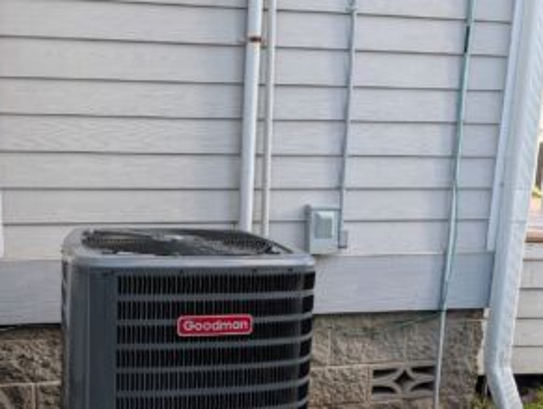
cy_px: 221
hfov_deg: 54.1
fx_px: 518
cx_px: 179
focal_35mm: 33
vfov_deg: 43.0
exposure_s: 1/213
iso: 34
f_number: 1.68
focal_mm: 6.9
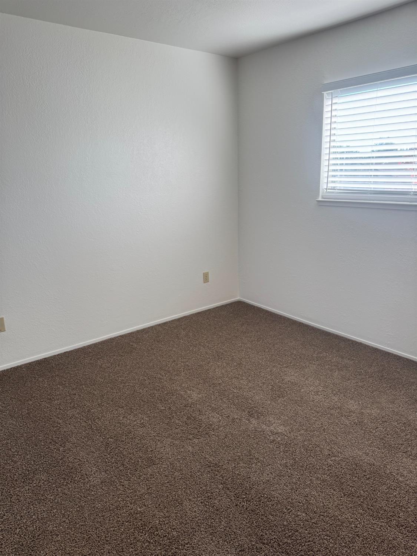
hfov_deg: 56.8
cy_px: 278
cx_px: 208
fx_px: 385
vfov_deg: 71.6
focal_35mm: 24
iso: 64
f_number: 1.78
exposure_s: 1/178
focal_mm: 6.76
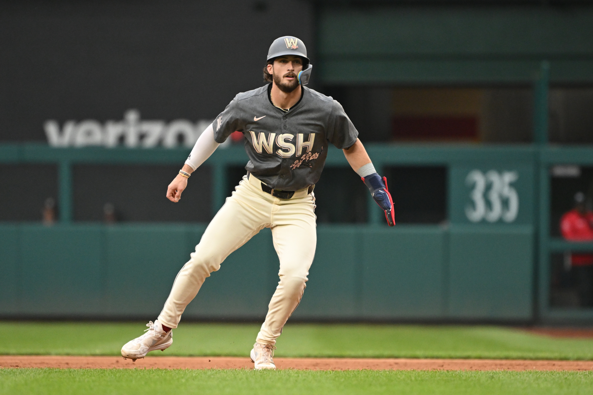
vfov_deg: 2.7
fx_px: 8398
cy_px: 198
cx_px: 296
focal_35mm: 510
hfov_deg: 4.0
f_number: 4
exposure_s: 1/4000
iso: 3200
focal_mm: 340
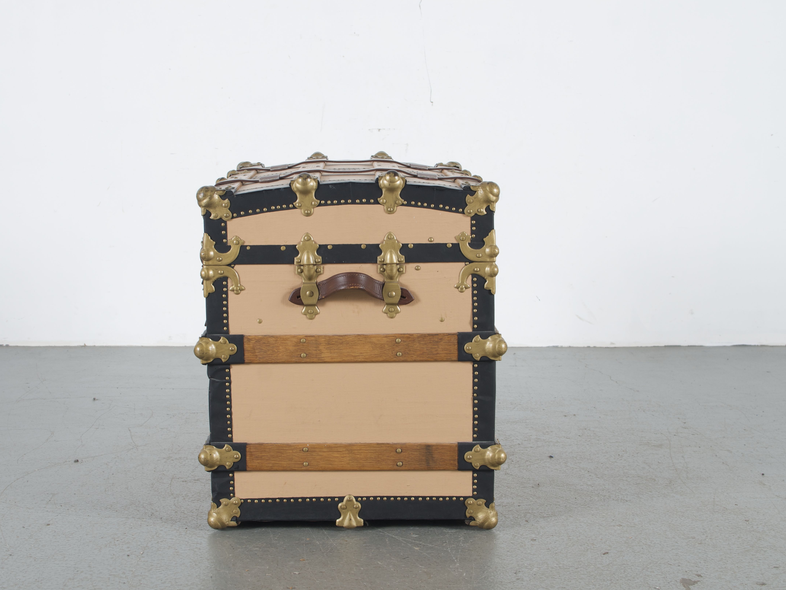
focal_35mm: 58
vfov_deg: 25.4
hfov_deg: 33.4
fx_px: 1307
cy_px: 296
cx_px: 349
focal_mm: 35
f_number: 6.3
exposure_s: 1/125
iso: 100
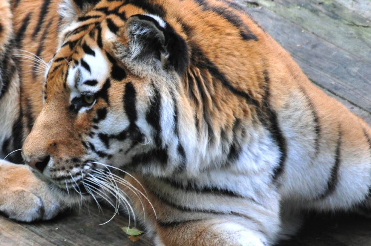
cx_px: 96
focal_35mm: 732
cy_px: 109
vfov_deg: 1.9
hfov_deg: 2.8
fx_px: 7532
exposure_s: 1/60
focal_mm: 300
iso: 800
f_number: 8
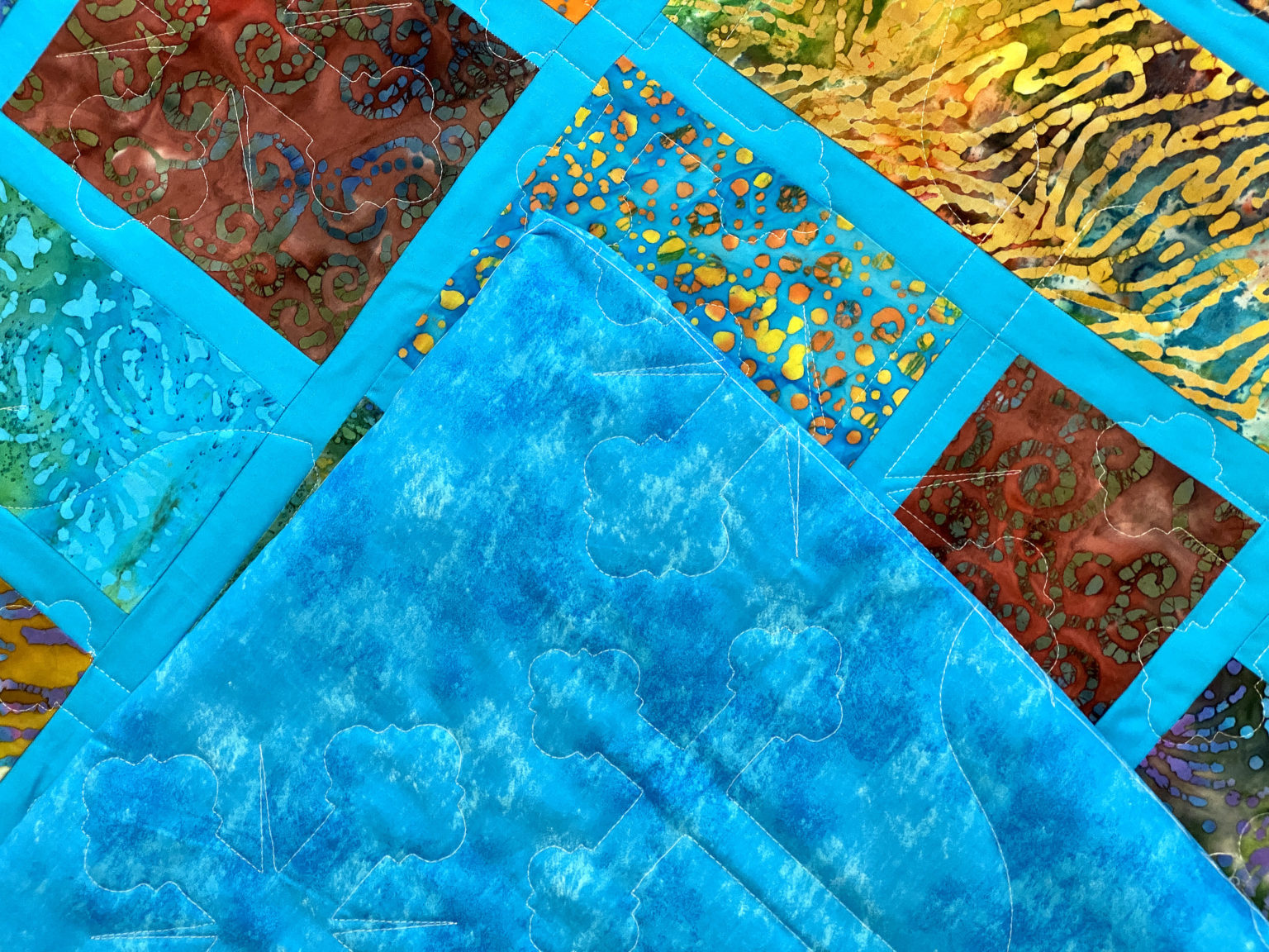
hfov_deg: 36.8
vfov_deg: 28.0
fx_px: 1906
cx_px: 634
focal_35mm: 52
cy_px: 476
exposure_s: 1/60
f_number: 2
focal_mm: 6
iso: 160
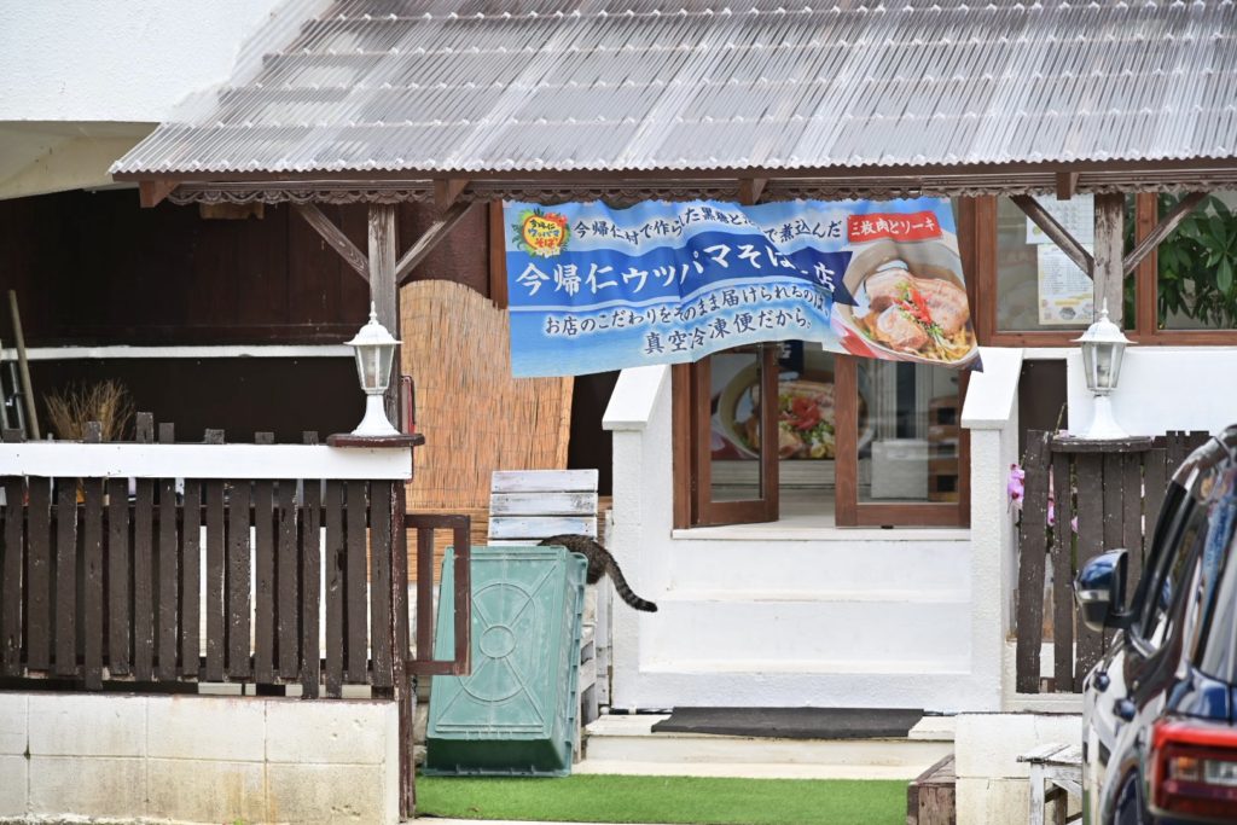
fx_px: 4124
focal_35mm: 120
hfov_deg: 17.1
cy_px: 412
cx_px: 618
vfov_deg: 11.4
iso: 100
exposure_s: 1/320
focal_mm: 120
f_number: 4
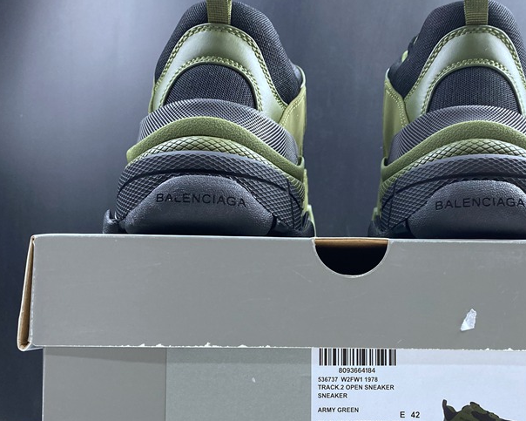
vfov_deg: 35.3
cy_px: 282
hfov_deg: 43.3
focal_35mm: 42
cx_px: 347
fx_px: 654
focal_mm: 4.25
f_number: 1.8
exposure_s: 1/50
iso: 100
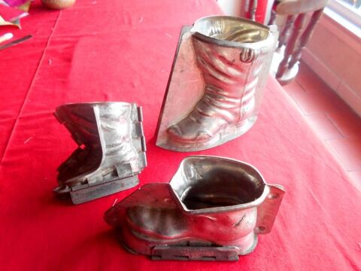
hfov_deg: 67.3
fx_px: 271
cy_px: 136
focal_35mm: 26
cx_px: 180
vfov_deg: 53.1
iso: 220
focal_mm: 4.6
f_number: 3.2
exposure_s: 1/30
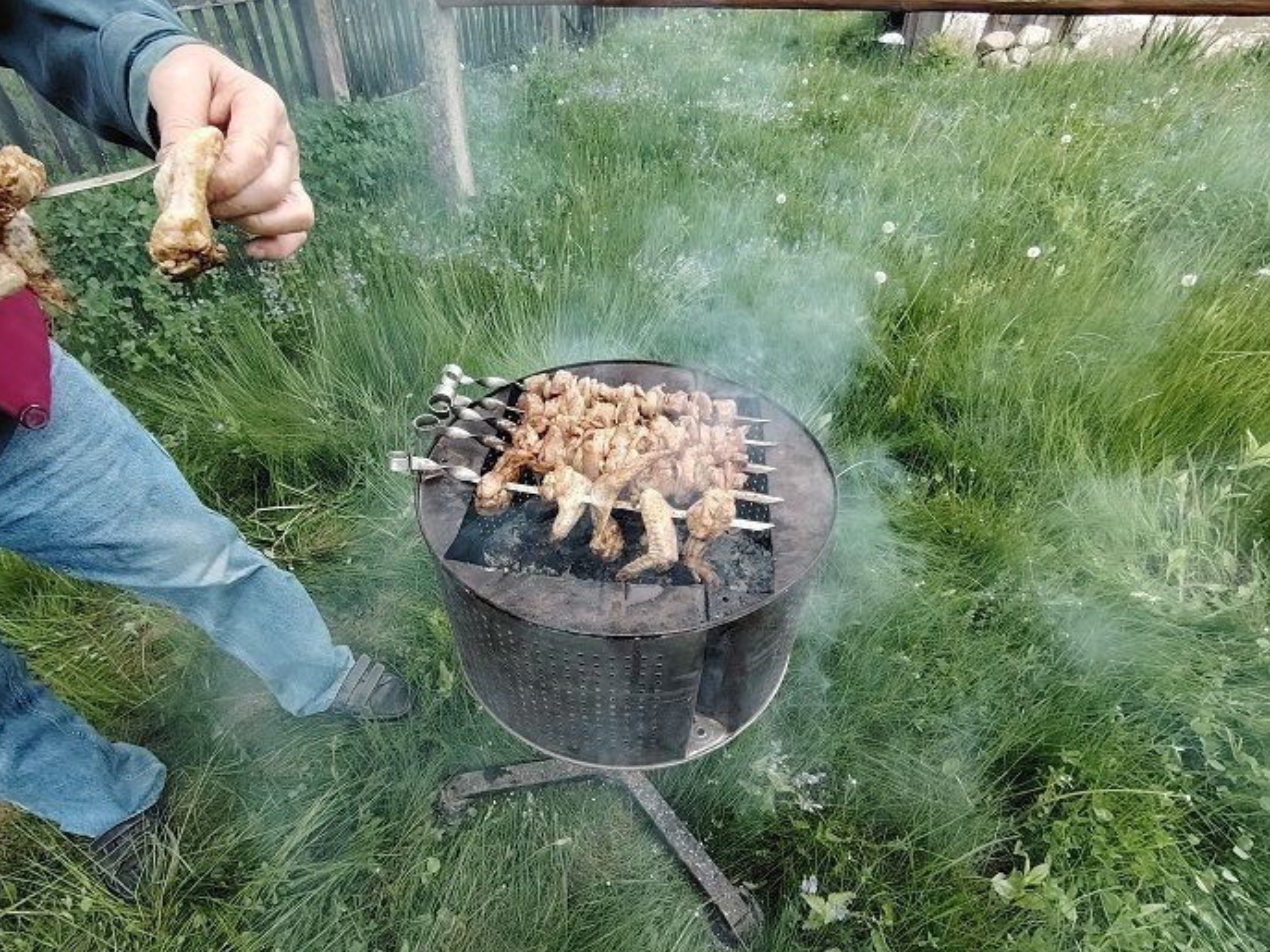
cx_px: 597
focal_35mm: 17
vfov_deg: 74.7
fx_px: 624
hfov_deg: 90.9
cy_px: 502
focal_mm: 1.42
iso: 100
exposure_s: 1/159
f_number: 2.2
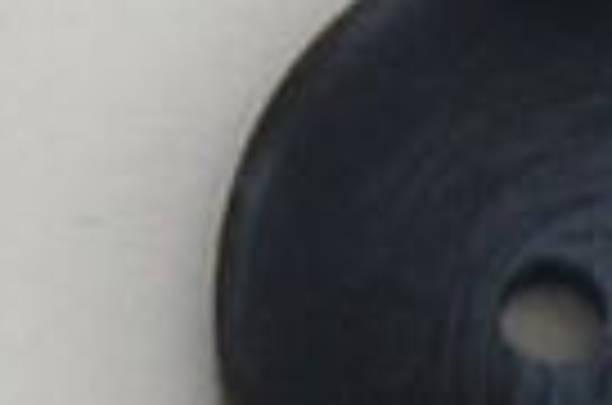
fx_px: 9283
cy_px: 1058
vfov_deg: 2.5
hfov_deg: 3.8
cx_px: -9
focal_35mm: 547
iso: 200
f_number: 9
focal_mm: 55
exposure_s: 1/500
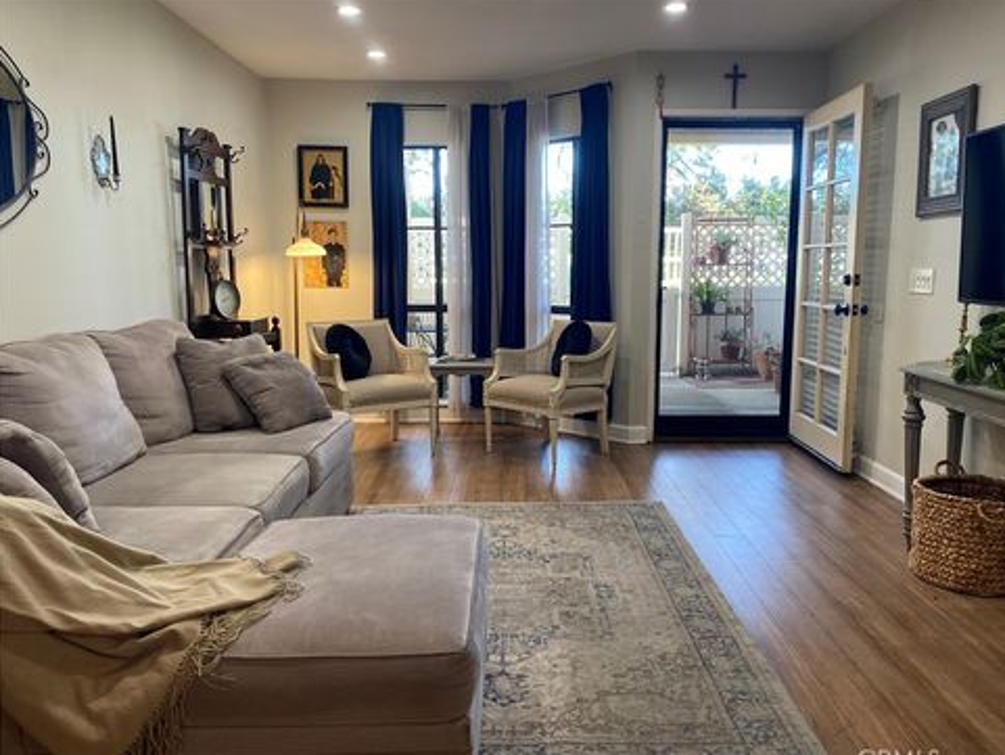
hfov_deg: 65.3
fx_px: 784
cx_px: 520
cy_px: 382
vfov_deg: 51.4
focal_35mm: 27
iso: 125
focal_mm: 4.25
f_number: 1.8
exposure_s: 1/60
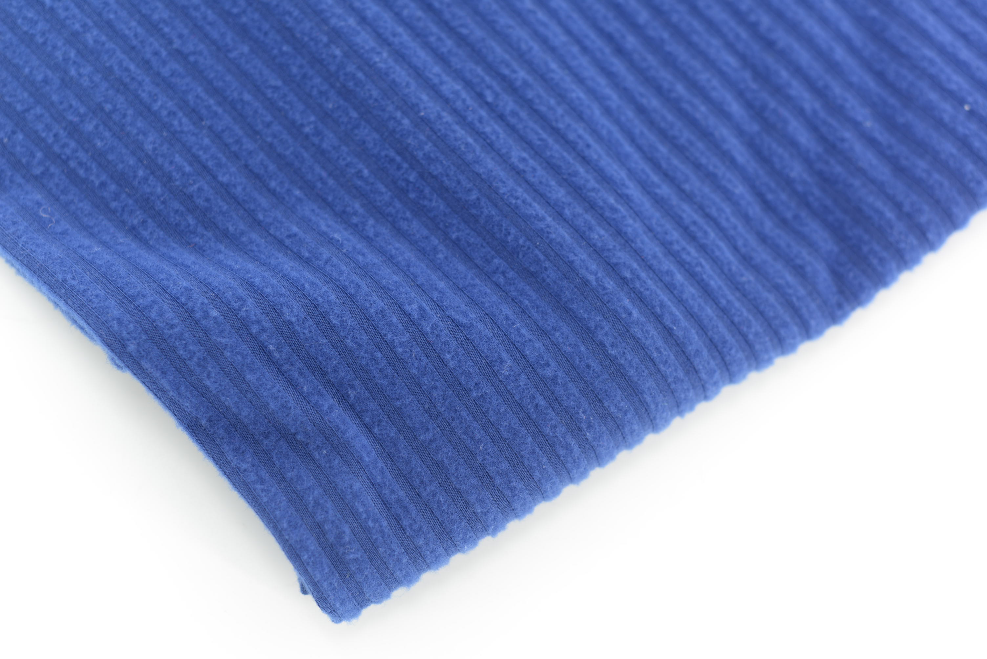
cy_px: 330
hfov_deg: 39.6
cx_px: 494
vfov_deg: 27.0
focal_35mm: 50
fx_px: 1371
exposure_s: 1/40
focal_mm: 50
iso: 100
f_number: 3.5
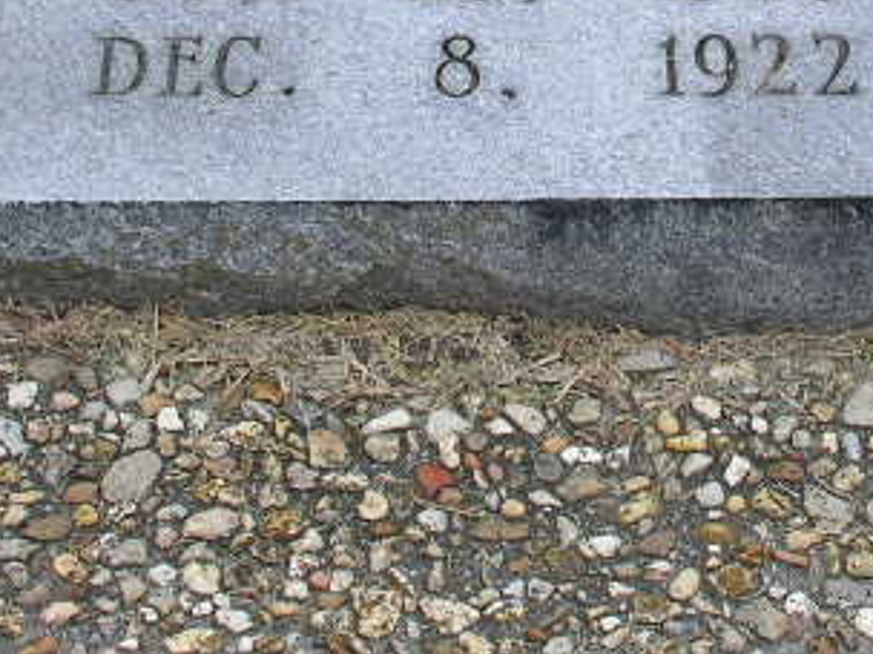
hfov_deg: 16.6
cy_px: 109
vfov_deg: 12.5
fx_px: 2976
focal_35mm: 118
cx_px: 666
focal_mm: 8.9
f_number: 5
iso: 50
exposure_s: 1/152
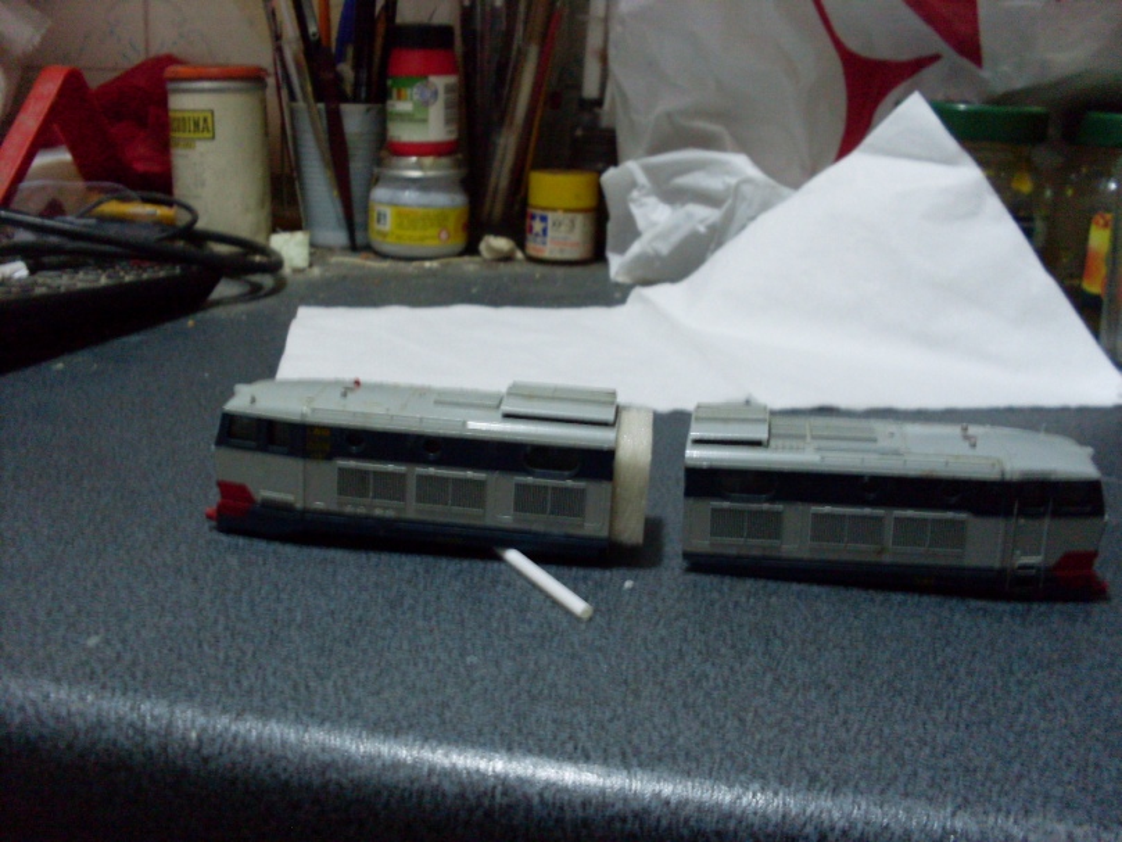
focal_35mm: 38
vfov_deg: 37.7
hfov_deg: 49.0
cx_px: 561
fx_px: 1232
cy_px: 421
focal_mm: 6.3
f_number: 2.8
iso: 200
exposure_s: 1/3
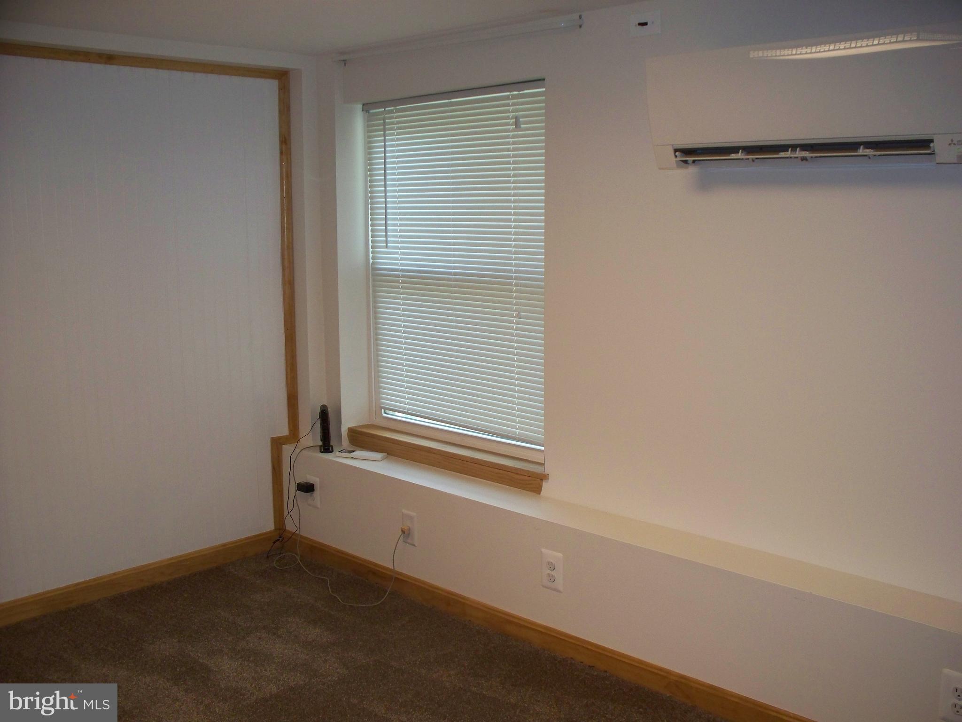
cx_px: 481
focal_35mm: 36
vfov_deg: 39.7
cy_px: 361
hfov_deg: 51.4
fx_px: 1000
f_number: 2.8
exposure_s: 1/60
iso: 200
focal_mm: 7.54
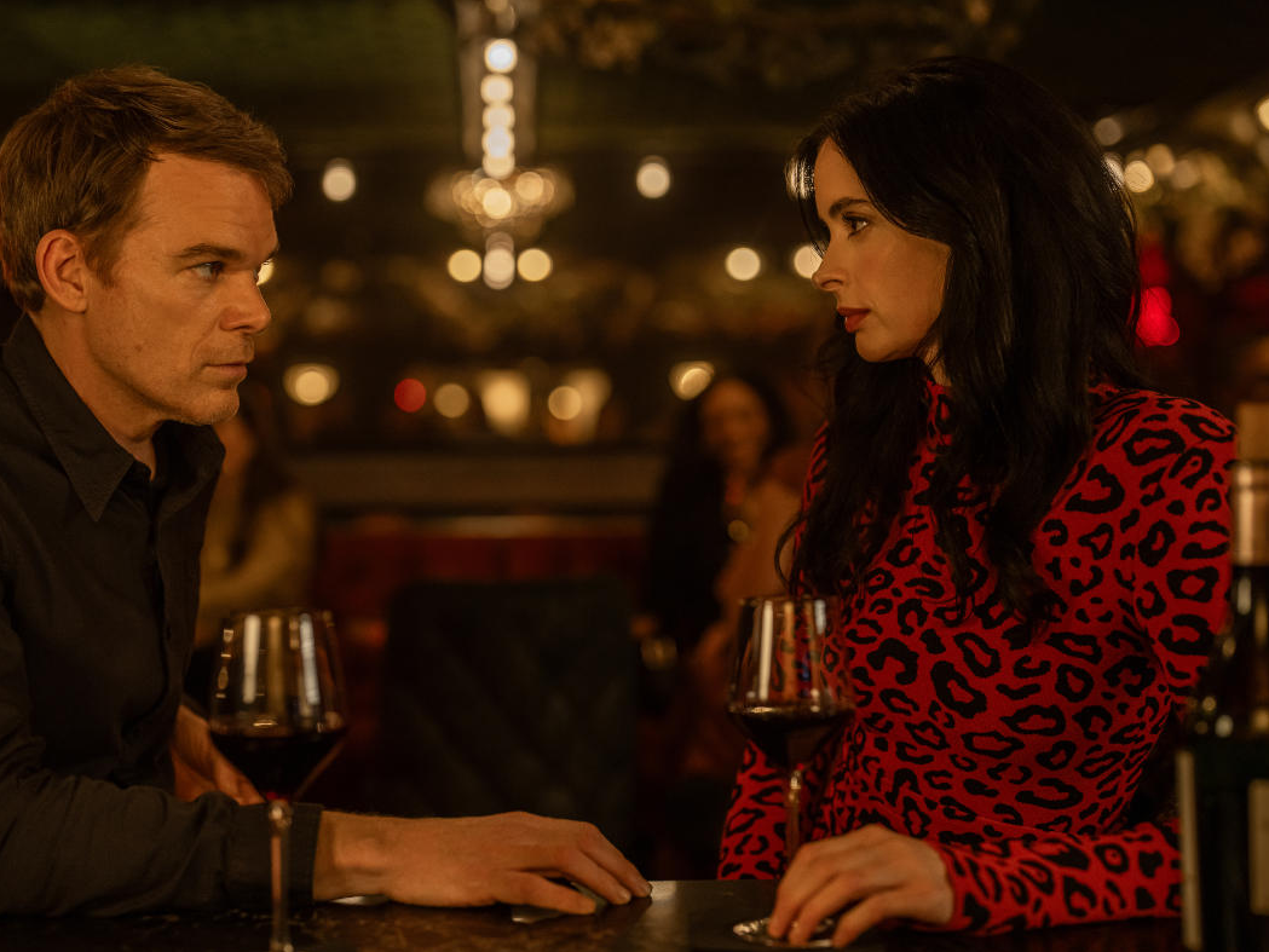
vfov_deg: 26.6
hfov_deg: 34.9
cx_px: 559
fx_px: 2016
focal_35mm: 55
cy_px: 483
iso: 1000
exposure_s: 1/80
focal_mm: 50
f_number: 1.8
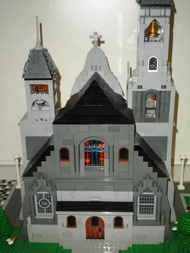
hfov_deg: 30.9
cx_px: 95
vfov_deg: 40.4
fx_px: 344
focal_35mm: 47
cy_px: 126
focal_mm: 8.3
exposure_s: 1/60
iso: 160
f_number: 3.4
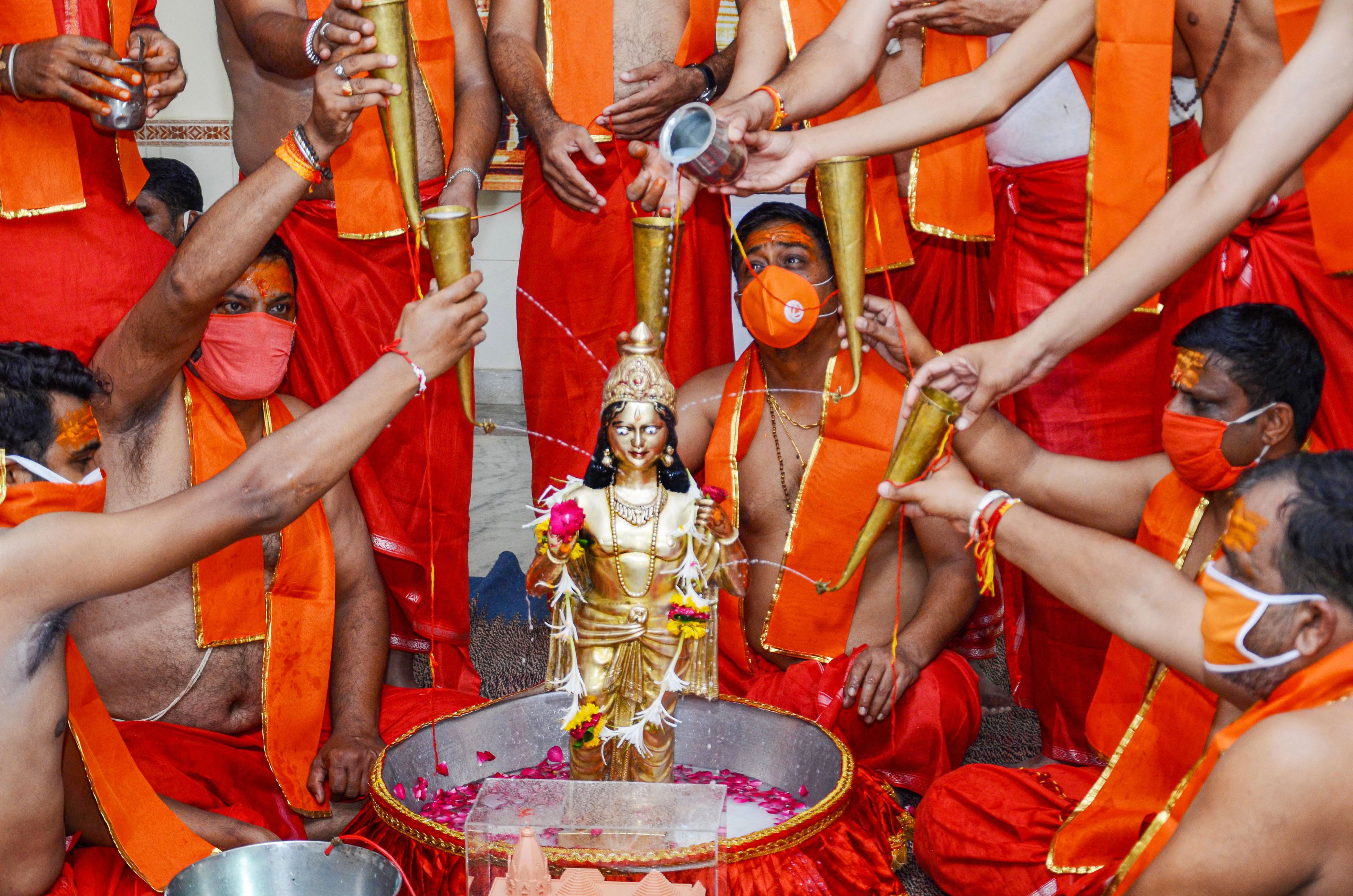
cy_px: 448
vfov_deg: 21.5
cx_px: 676
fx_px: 2363
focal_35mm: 63
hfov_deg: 32.0
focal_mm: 42
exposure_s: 1/160
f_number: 4.8
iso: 500
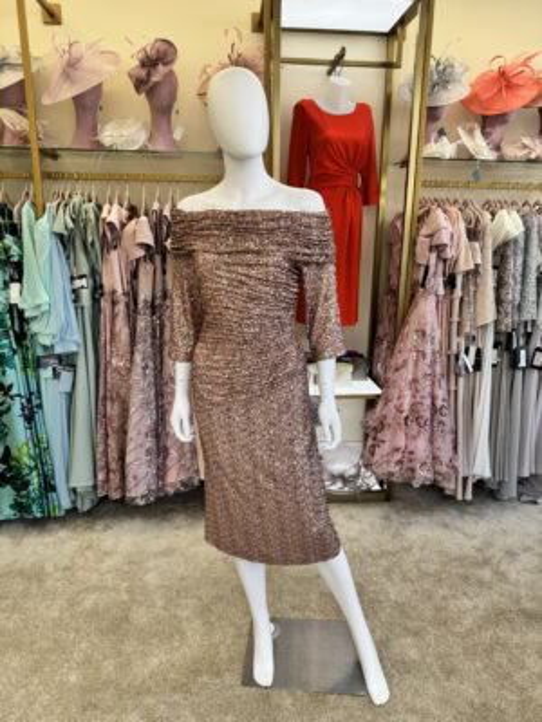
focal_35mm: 24
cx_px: 271
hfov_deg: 56.8
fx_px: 501
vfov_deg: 71.6
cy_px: 361
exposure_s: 1/219
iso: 64
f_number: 1.78
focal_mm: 6.76
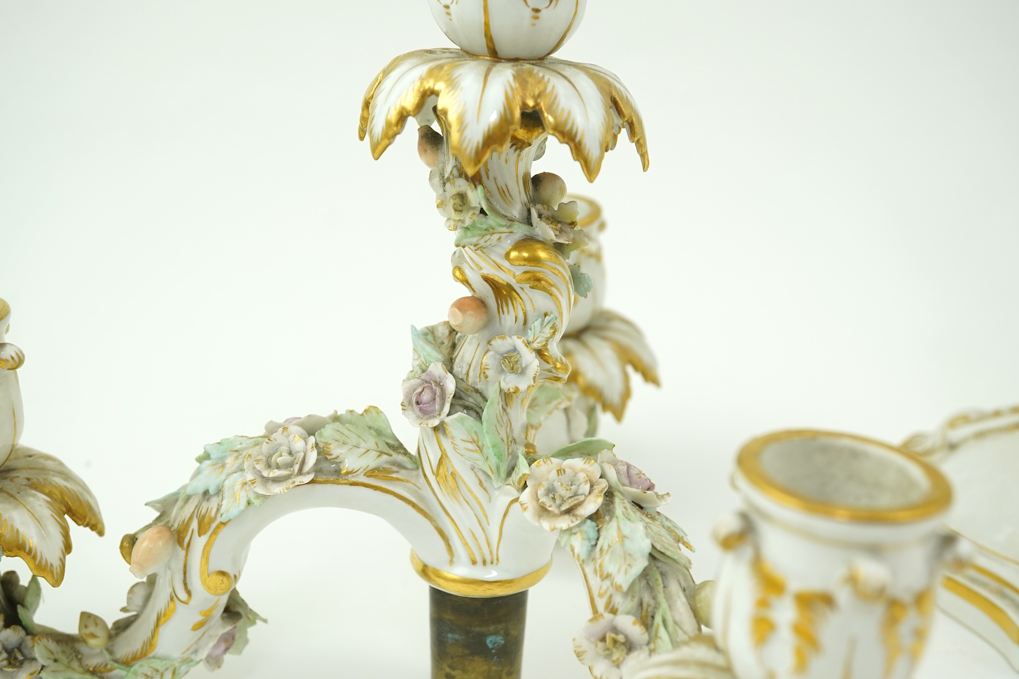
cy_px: 340
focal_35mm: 45
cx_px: 510
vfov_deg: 29.9
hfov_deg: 43.6
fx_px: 1274
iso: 500
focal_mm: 30
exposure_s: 1/50
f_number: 10
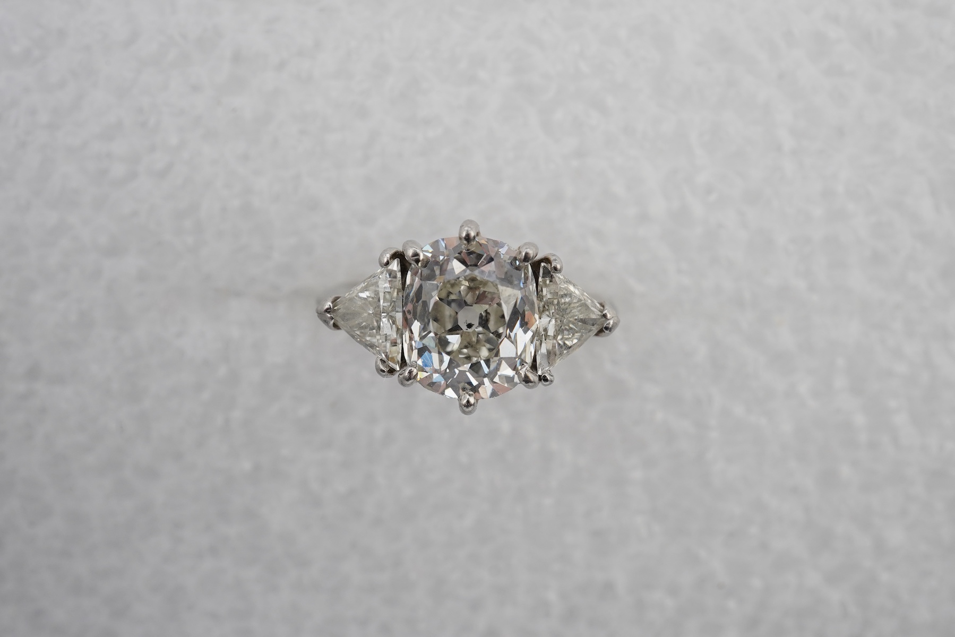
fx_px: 1194
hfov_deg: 43.6
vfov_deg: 29.9
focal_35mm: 45
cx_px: 478
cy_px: 318
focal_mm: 30
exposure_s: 1/125
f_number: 16
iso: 500
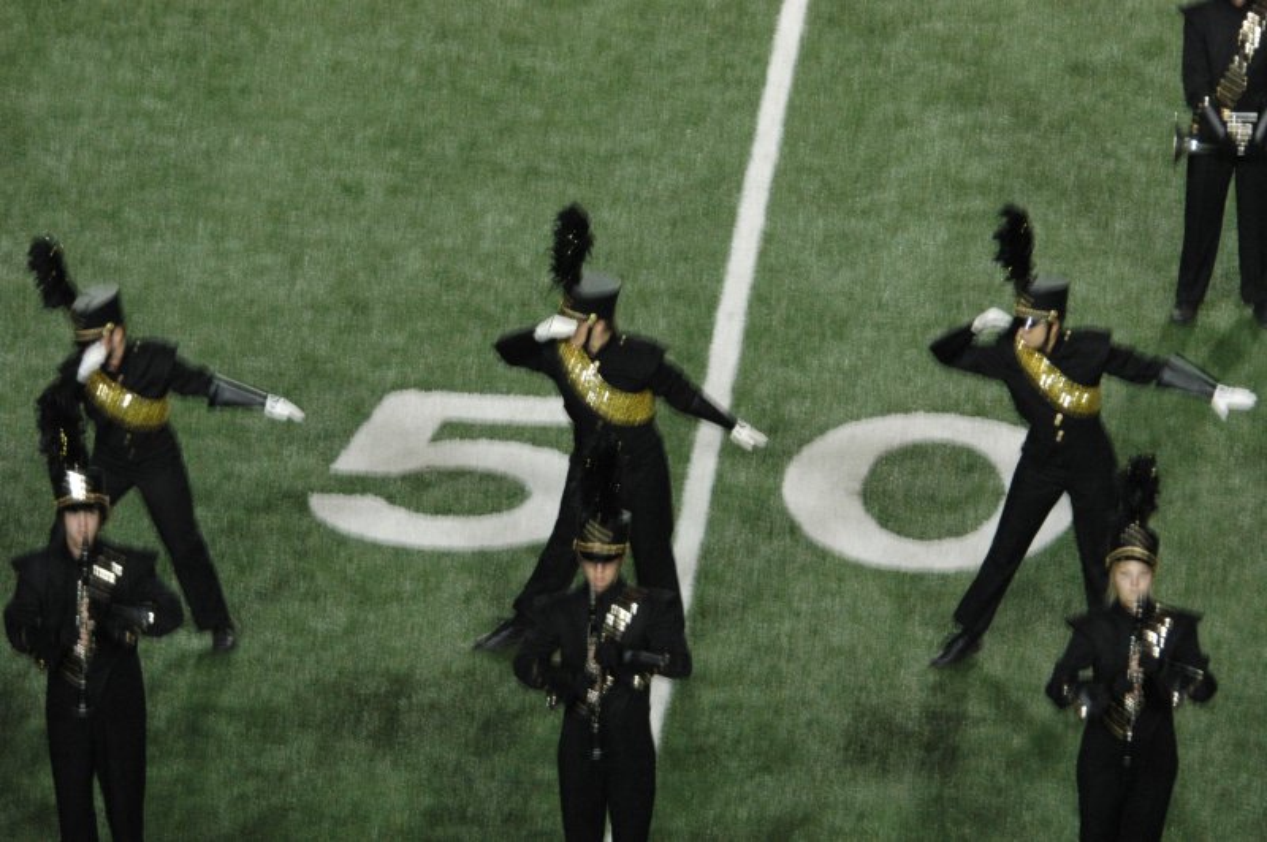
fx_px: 11077
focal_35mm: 315
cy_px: 421
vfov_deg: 4.4
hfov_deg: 6.5
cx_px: 634
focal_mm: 210
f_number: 5.6
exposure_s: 1/60
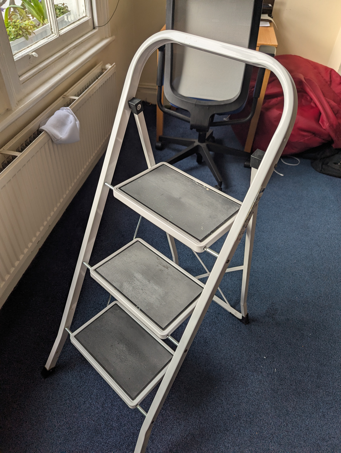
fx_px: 314
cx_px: 170
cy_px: 226
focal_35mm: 24
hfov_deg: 56.9
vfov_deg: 71.5
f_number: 1.85
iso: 45
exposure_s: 1/284
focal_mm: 6.81
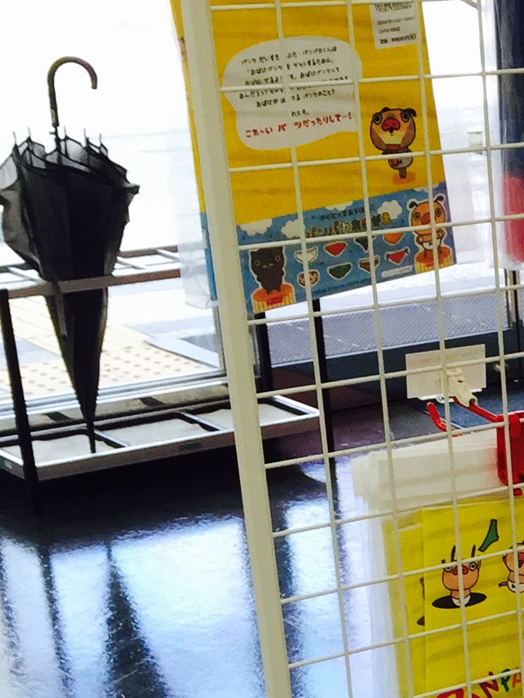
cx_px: 901
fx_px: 2119
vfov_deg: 17.8
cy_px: 837
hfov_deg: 12.9
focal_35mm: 105
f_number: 2.2
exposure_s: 1/120
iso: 50
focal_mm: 4.15
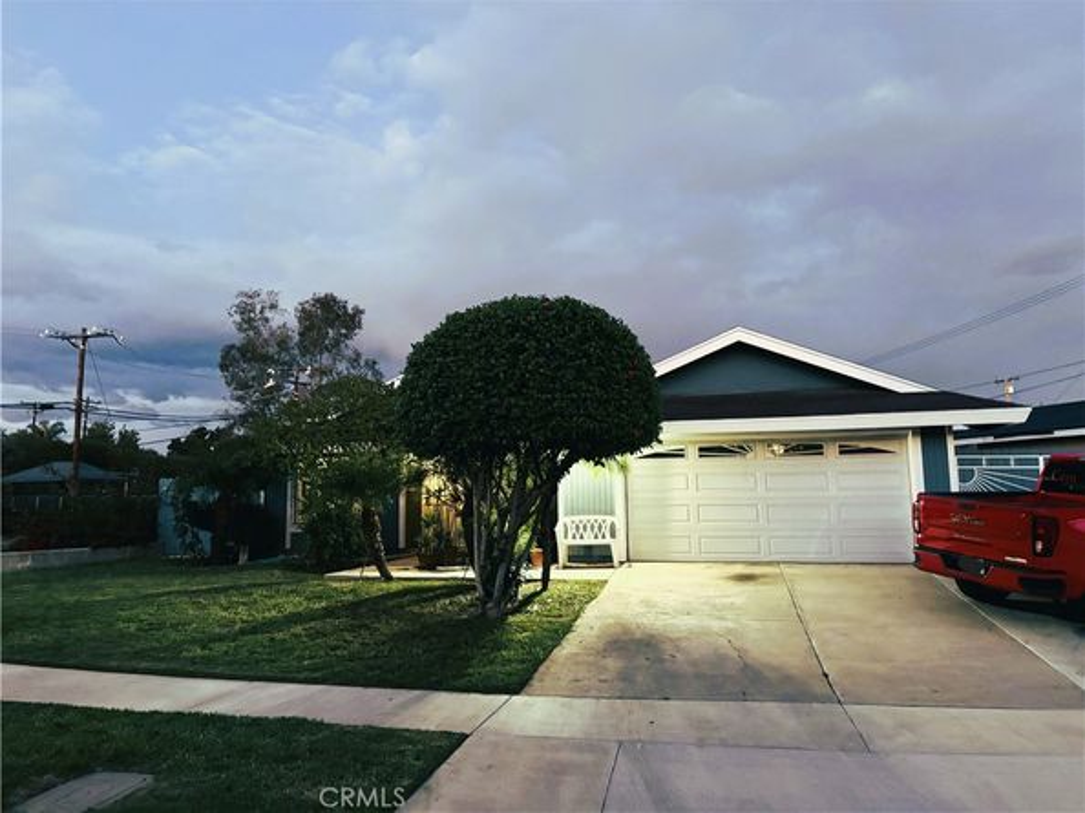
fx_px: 815
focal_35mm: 26
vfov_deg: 53.0
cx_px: 542
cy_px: 406
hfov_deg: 67.3
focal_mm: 5.96
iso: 800
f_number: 1.6
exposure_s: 1/30
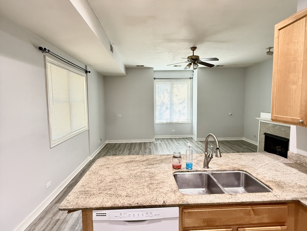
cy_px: 116
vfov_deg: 85.7
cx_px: 154
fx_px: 124
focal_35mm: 14
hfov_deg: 102.0
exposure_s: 1/60
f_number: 2.2
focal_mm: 2.22
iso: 400
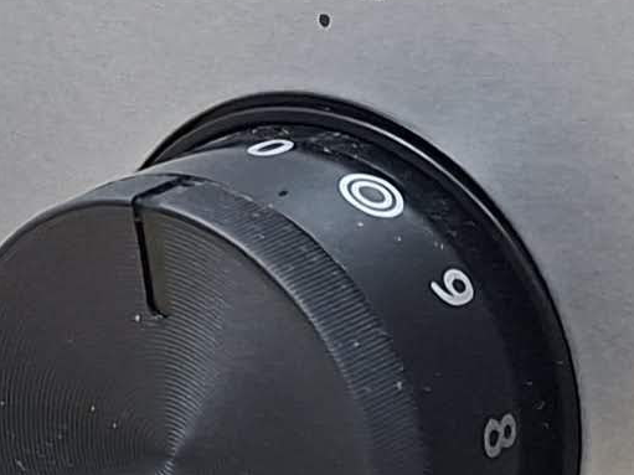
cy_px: 434
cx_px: 215
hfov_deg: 11.0
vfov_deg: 8.2
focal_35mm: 180
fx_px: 3296
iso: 320
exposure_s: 1/33
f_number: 1.8
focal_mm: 5.54
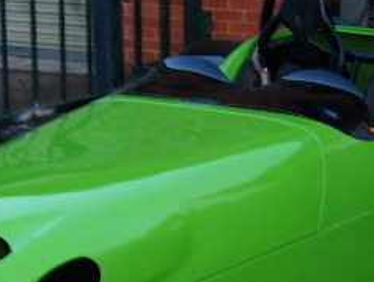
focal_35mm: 102
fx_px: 1103
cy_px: 230
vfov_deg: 14.4
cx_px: 141
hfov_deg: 19.2
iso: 50
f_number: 2.8
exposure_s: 1/15
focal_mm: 5.8
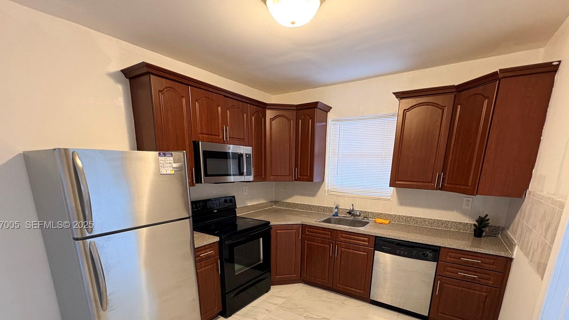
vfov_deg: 61.5
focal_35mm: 17
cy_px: 226
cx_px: 287
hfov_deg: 95.9
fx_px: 256
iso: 320
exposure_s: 1/60
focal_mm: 2.22
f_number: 2.2
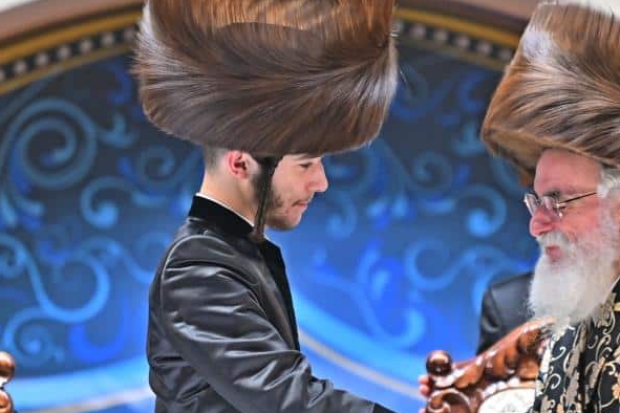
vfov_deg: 2.6
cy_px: 289
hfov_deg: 4.0
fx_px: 8955
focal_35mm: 520
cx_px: 510
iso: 500
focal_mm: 200
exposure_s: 1/320
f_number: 2.8
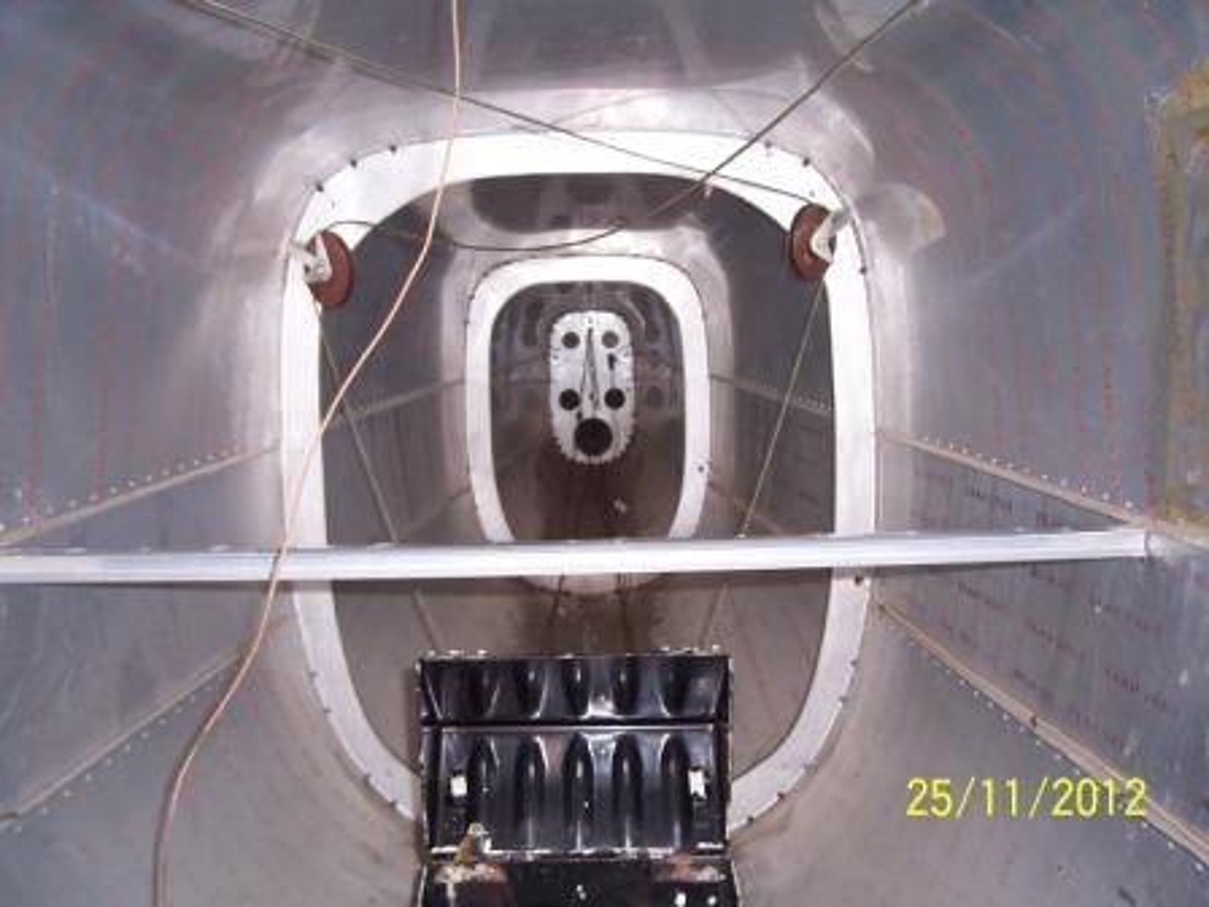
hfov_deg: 54.0
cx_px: 604
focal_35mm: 34
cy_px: 454
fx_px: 1187
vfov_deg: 41.8
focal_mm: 5.6
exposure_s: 1/60
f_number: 2.7
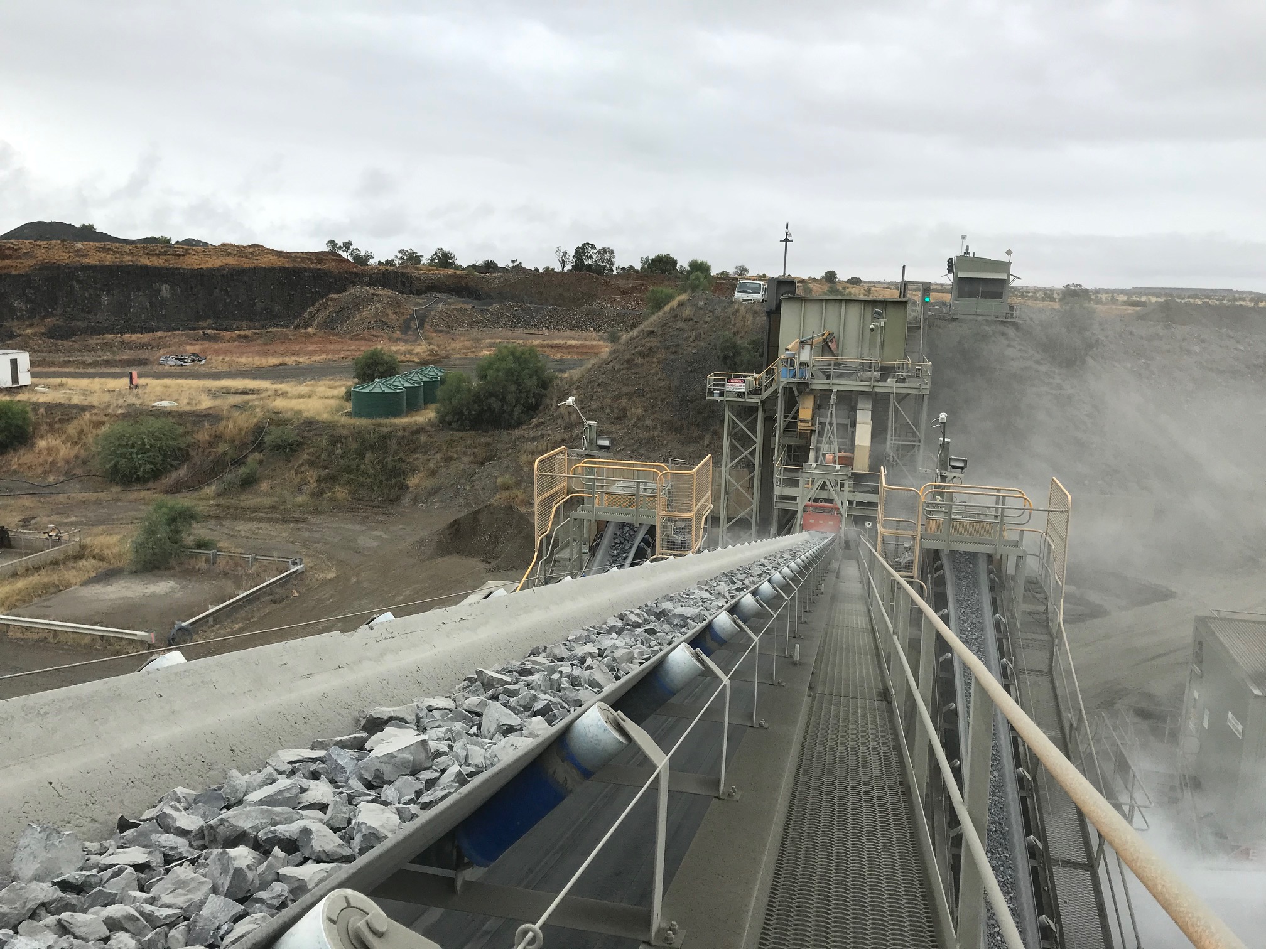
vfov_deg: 49.7
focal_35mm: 28
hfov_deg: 63.4
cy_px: 474
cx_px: 633
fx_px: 1024
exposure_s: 1/694
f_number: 1.8
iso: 20
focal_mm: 3.99
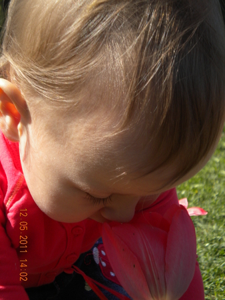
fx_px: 589
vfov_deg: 28.5
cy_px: 150
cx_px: 112
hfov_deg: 21.6
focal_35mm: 68
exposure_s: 1/516
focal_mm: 12.3
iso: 119
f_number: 4.6
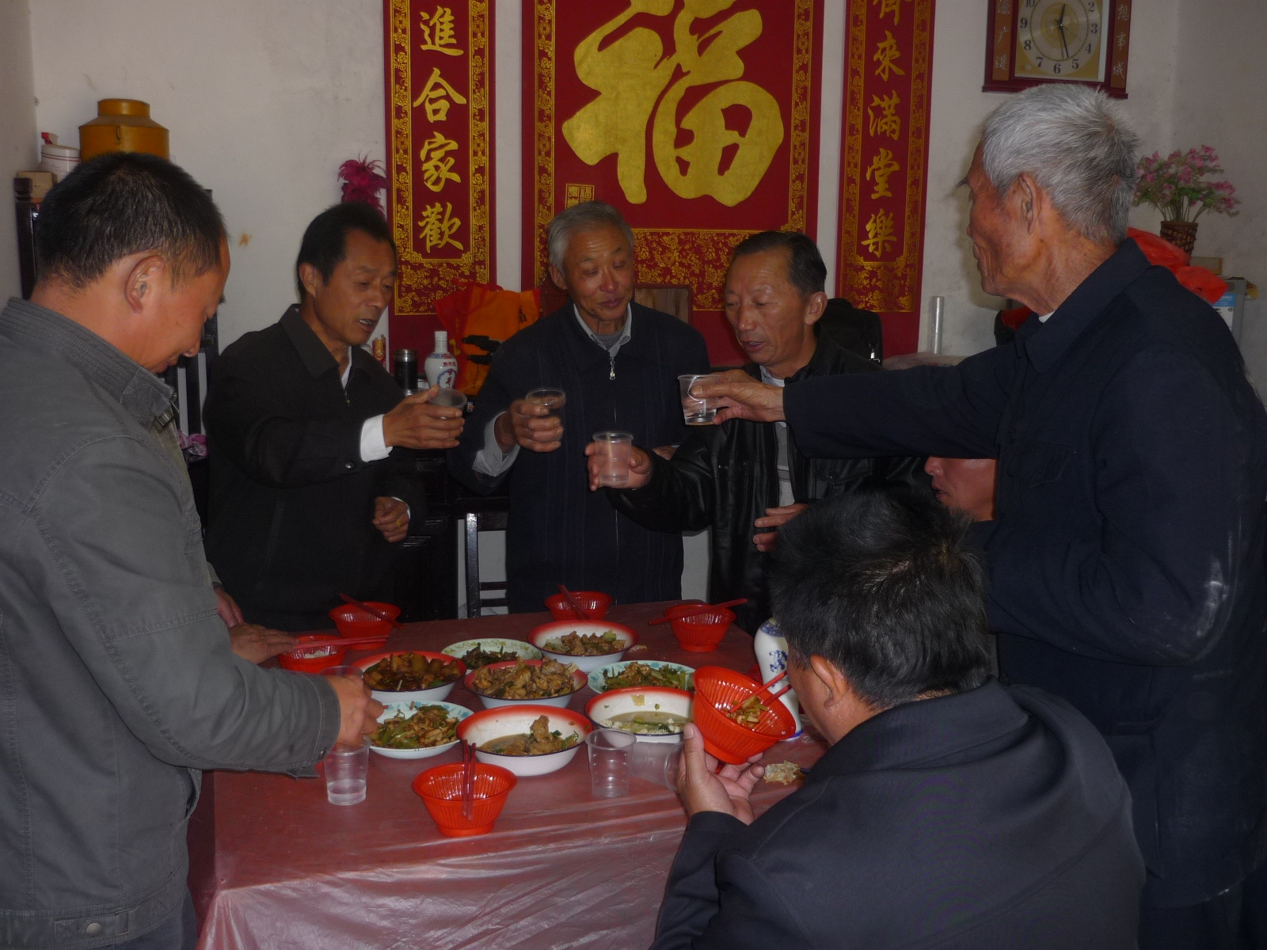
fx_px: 1208
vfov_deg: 42.9
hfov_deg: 55.4
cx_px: 634
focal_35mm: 33
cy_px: 475
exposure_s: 1/30
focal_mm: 5.5
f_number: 2.8
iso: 100
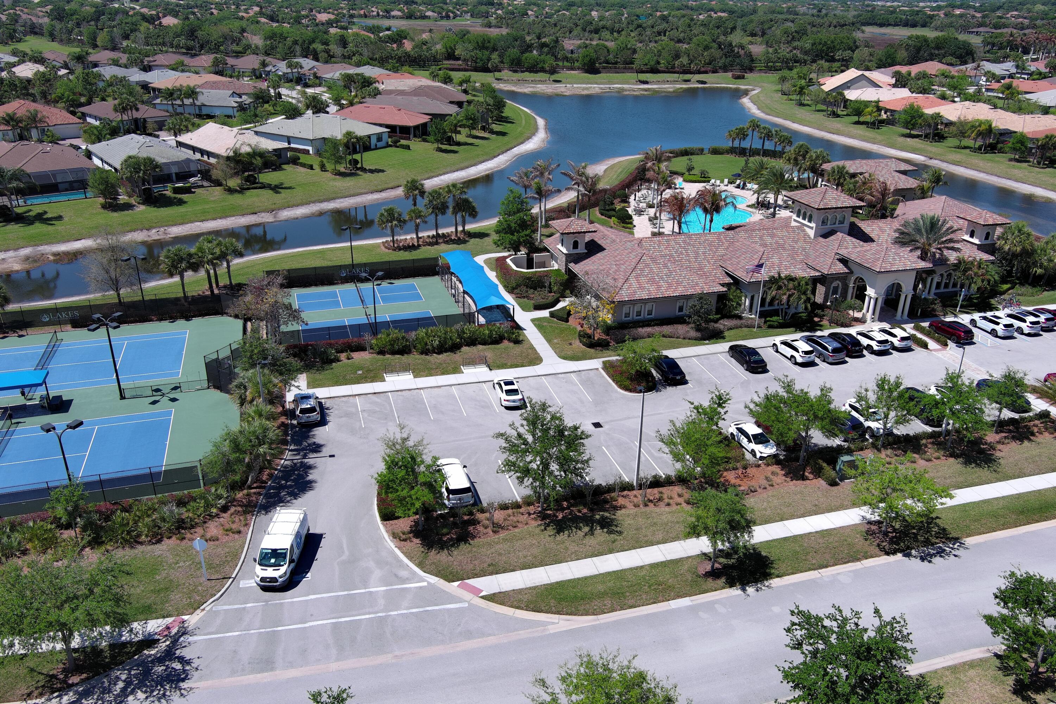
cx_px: 528
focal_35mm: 29
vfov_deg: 45.0
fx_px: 851
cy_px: 352
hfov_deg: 63.7
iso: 100
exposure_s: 1/381
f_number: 2.8
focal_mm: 10.57
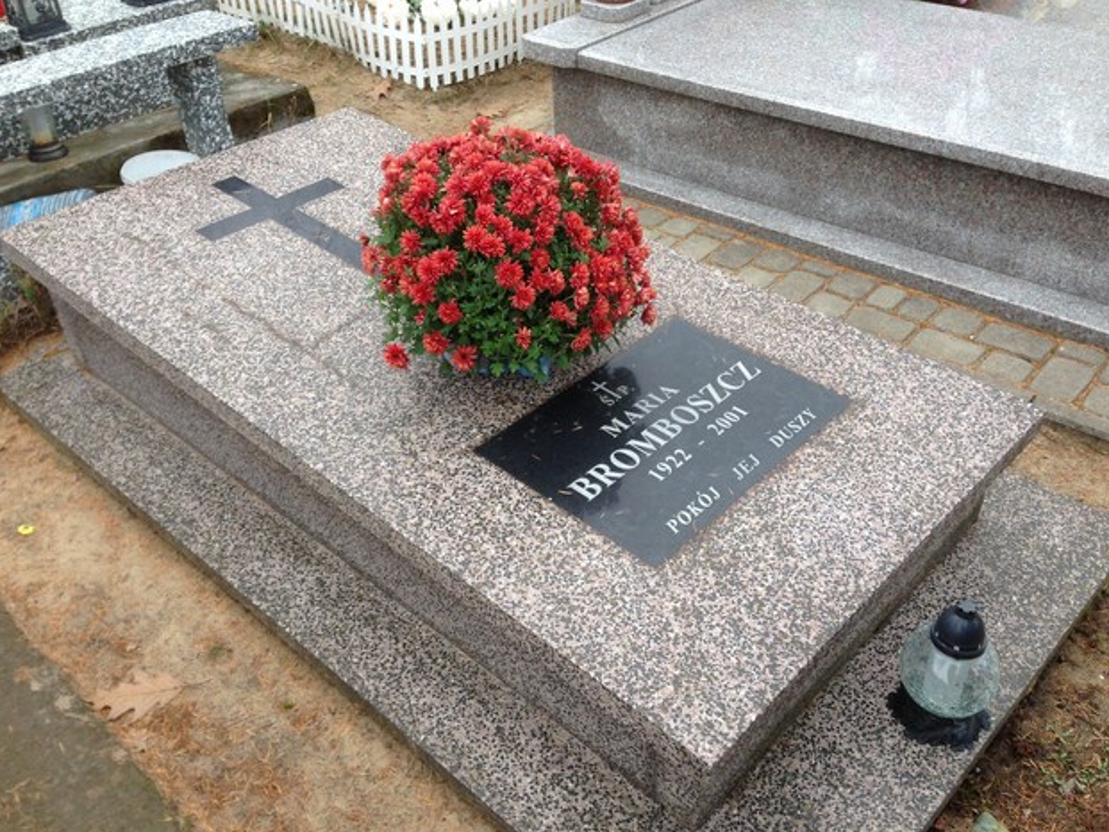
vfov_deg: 41.8
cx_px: 555
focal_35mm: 34
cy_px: 425
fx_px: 1089
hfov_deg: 53.9
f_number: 2.4
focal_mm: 4.12
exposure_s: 1/120
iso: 64
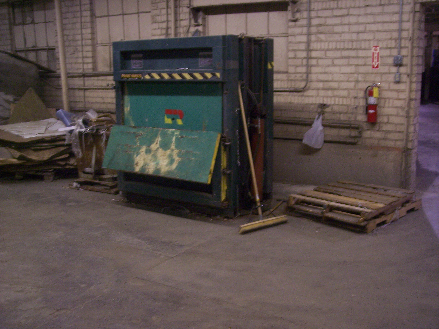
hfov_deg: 47.9
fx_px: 495
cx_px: 220
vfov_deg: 36.8
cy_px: 164
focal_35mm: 39
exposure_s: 1/8
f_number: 3.4
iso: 200
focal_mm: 8
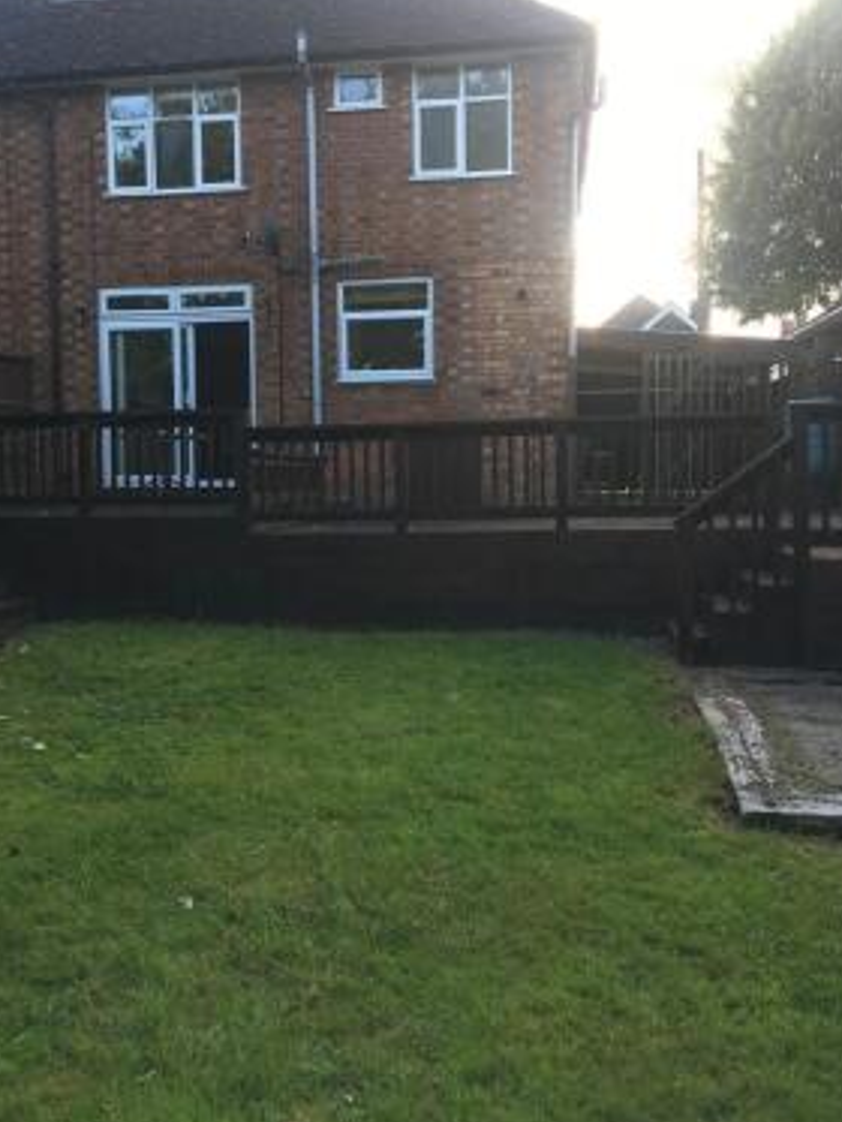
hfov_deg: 41.8
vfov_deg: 53.9
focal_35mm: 34
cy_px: 528
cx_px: 373
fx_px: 1102
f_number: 2.2
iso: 25
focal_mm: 4.15
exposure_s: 1/144
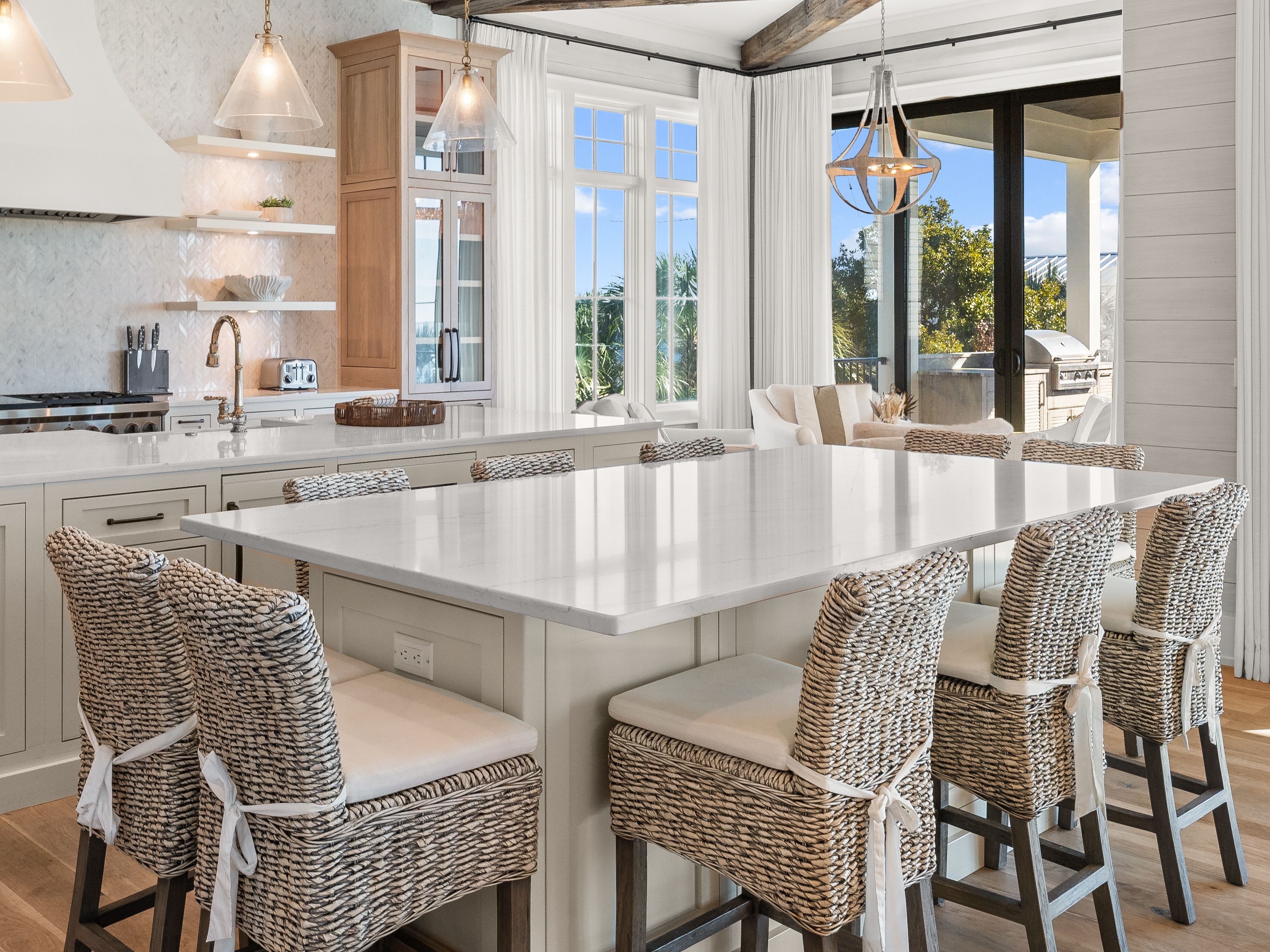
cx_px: 520
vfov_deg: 40.7
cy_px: 332
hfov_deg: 52.8
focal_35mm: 35
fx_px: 1271
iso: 640
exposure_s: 1/13
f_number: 8
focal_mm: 18.9
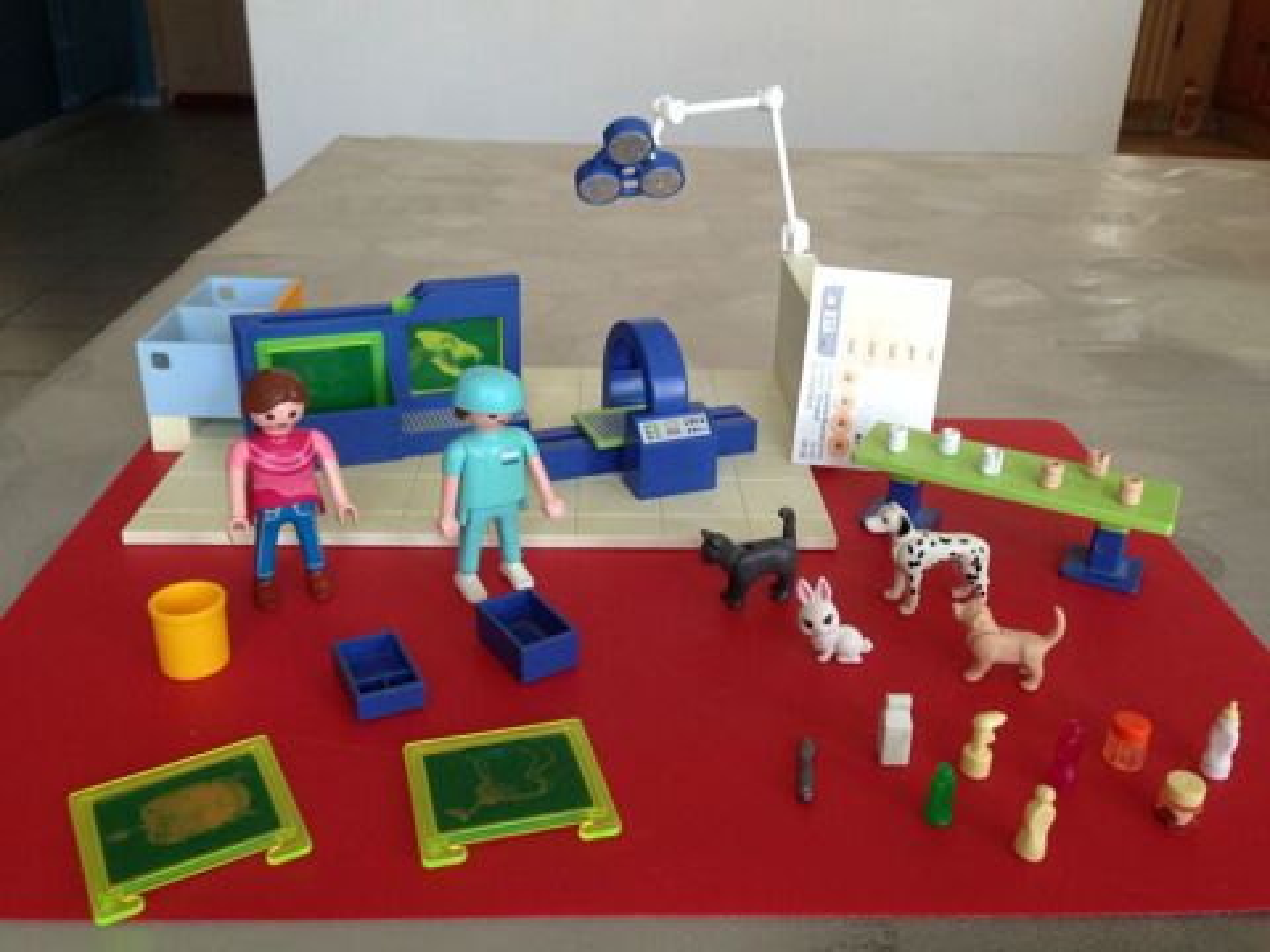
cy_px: 476
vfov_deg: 42.9
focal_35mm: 33
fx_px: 1211
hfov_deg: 55.4
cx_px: 635
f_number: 2.4
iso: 125
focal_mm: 4.12
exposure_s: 1/20
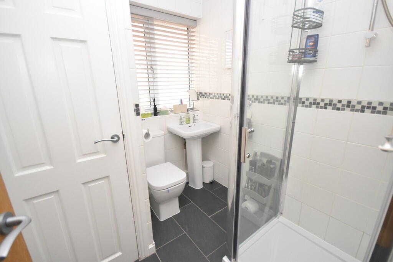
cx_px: 196
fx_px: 164
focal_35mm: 15
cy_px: 131
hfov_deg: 100.4
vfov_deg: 77.3
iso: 1600
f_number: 4
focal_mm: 10
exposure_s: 1/80
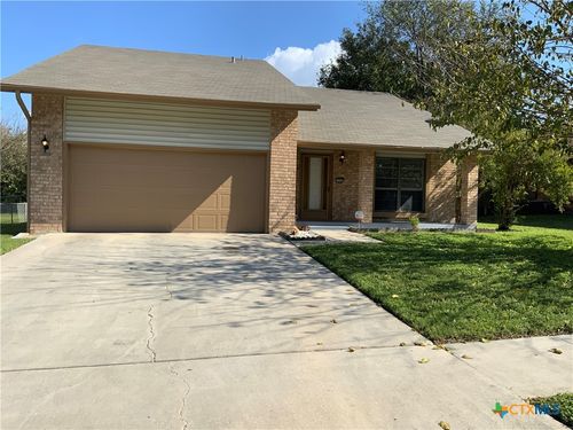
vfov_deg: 48.2
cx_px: 286
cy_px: 215
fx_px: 480
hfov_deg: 61.7
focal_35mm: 29
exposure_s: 1/1848
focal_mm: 3
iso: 16
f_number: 1.8
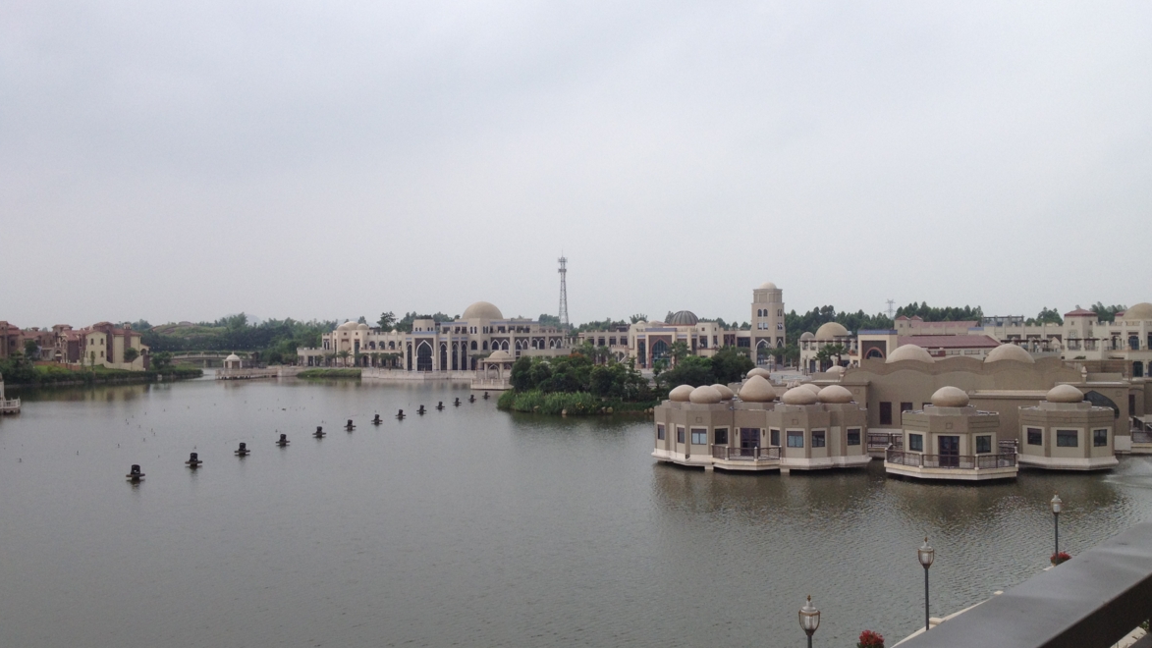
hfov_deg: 51.6
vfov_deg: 30.4
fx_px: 1191
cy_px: 346
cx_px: 573
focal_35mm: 39
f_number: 2.4
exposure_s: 1/778
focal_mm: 4.28
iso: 64
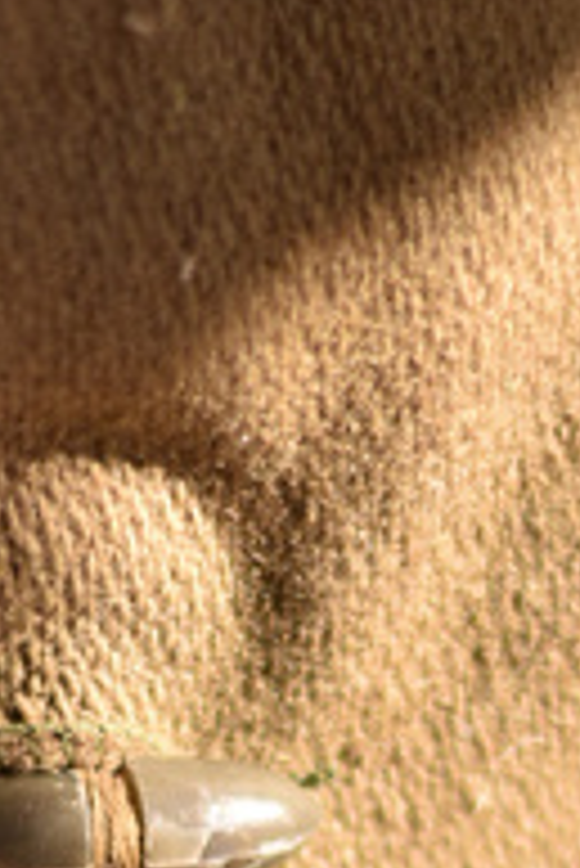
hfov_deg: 5.5
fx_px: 6079
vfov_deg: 8.1
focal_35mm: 252
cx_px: 241
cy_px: 1052
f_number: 1.8
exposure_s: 1/2000
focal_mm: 50
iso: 200
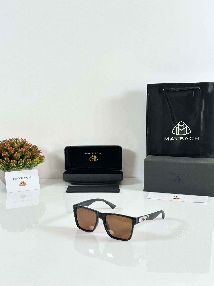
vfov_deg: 39.7
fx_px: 396
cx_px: 107
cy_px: 143
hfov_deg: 30.3
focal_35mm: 48
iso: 64
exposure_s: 1/100
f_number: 1.78
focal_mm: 6.86
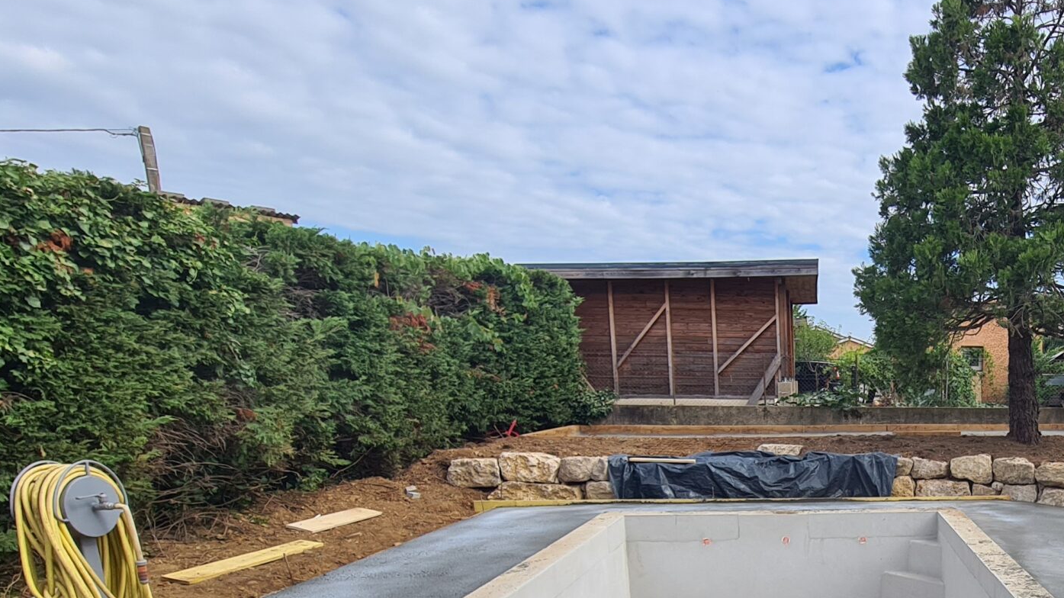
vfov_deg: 40.9
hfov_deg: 62.3
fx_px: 733
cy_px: 538
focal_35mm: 26
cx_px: 924
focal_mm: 2.2
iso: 50
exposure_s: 1/1420
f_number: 2.2
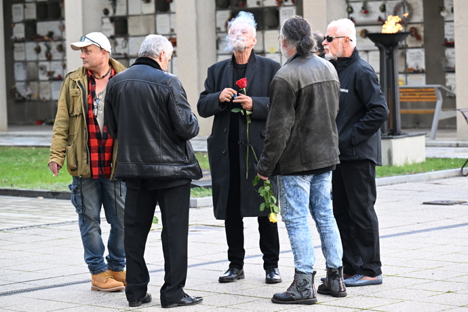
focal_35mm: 125
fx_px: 1625
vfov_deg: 11.0
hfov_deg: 16.4
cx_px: 234
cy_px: 156
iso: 1250
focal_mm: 125
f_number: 5
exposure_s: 1/500
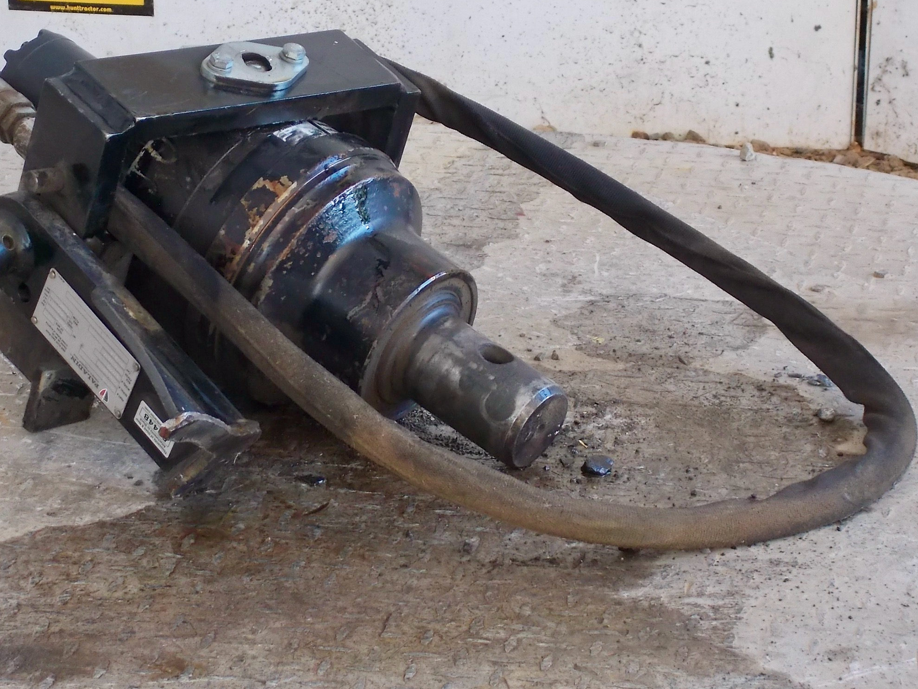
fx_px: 3952
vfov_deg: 10.0
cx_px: 408
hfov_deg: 13.2
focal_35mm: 149
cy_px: 306
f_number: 6.5
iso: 200
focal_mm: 23
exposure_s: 1/40
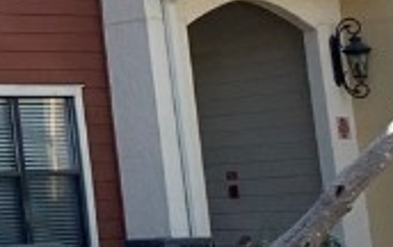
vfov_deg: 8.0
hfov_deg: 10.4
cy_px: -30
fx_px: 1759
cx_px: -637
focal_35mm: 164
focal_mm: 4.25
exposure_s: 1/558
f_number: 1.8
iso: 25
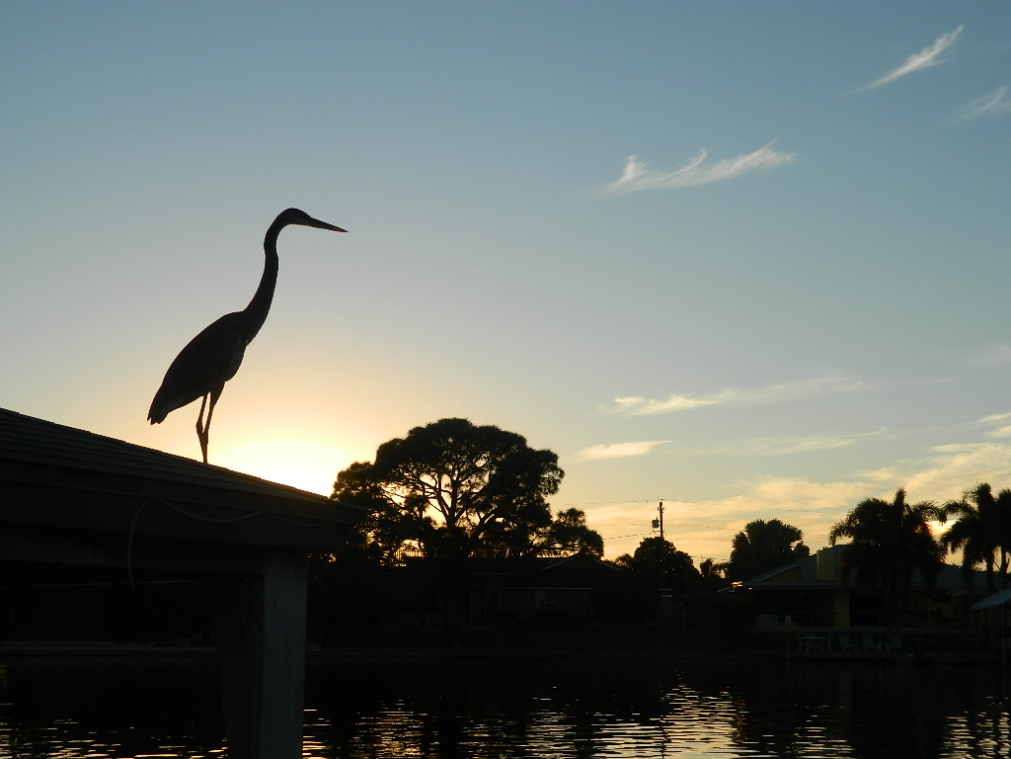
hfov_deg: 33.8
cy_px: 380
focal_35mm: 57
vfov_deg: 25.7
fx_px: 1665
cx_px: 506
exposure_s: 1/640
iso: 80
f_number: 3.8
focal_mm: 10.2
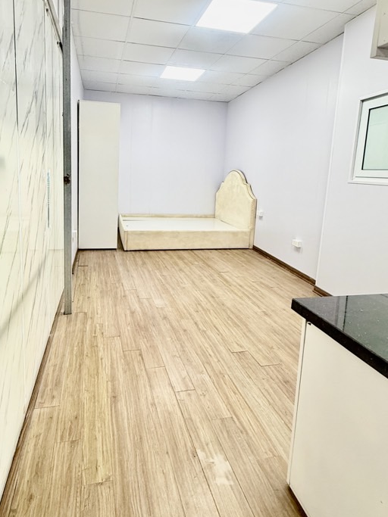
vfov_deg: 78.4
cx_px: 164
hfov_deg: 63.1
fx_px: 314
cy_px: 217
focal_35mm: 21
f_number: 2.2
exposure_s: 1/100
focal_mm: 2.22
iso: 200
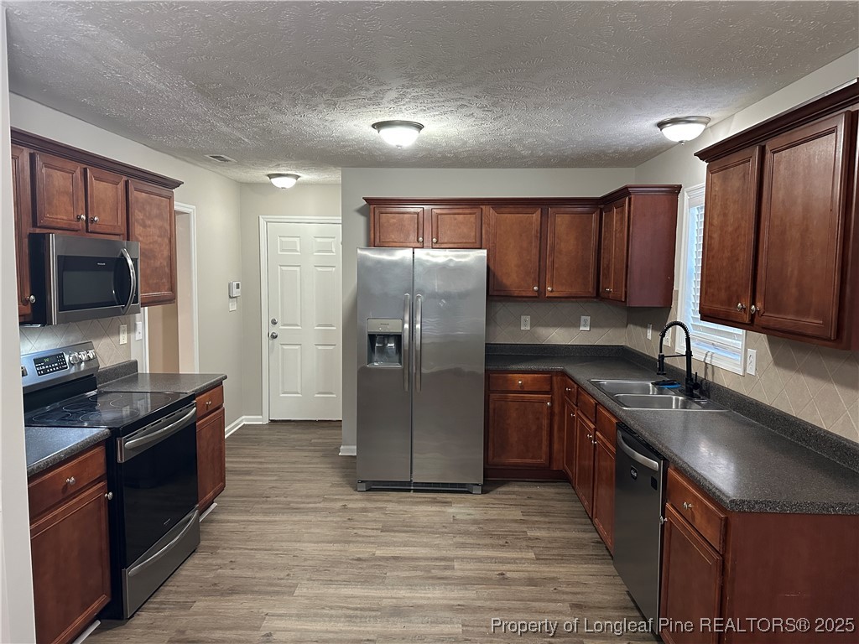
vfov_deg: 56.8
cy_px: 322
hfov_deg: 71.6
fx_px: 596
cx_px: 430
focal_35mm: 24
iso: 500
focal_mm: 6.86
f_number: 1.78
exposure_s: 1/60
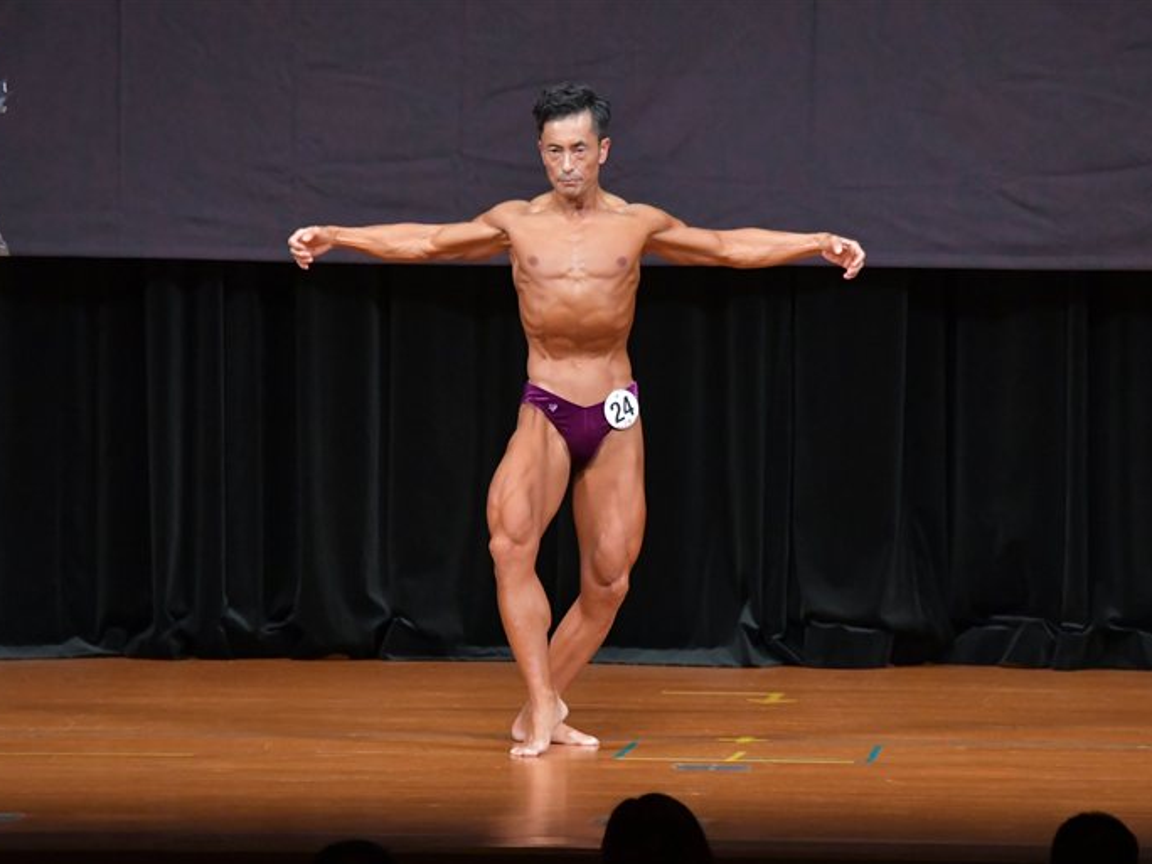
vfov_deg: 5.1
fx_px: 9784
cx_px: 604
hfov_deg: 6.7
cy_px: 433
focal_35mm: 294
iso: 5000
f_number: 5.6
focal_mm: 180
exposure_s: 1/400
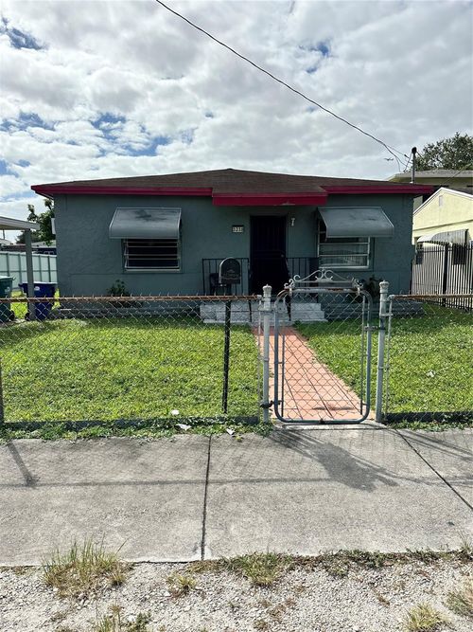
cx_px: 236
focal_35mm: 24
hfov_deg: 56.8
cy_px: 316
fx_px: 437
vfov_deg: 71.6
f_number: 1.78
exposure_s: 1/9709
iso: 80
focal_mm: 6.86
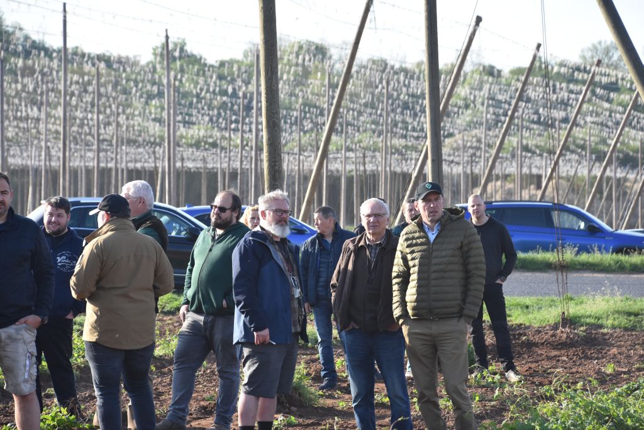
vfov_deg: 7.9
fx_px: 3114
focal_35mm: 174
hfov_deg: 11.8
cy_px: 215
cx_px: 322
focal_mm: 116
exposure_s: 1/800
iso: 800
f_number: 7.1
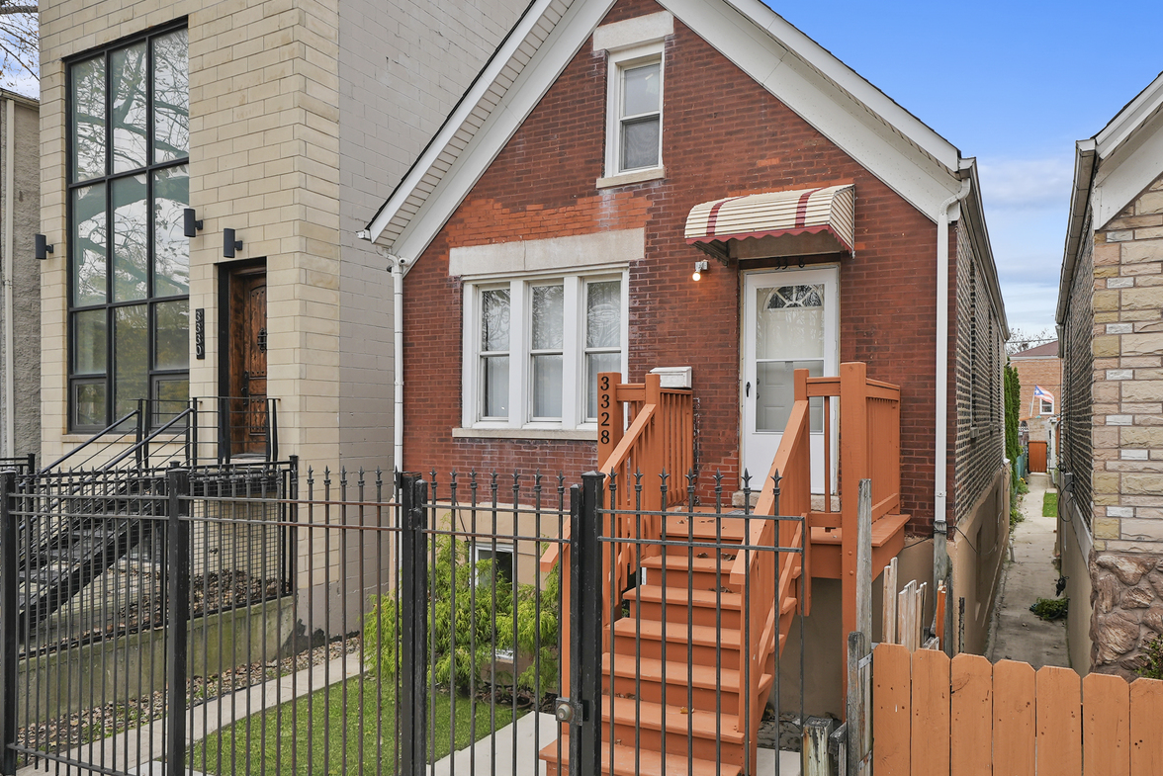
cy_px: 363
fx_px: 711
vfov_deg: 57.2
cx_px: 694
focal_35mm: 22
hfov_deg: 77.7
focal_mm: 16
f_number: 4.5
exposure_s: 1/200
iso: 80
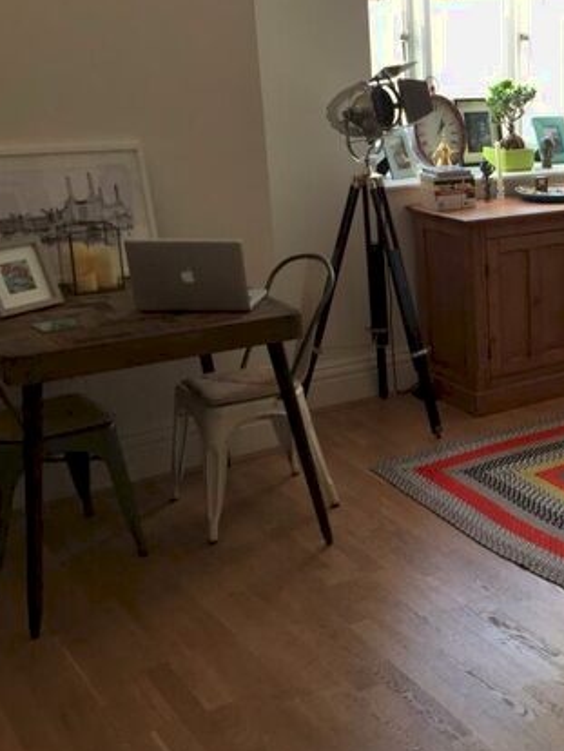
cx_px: 606
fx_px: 1063
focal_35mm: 49
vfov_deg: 38.9
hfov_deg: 27.4
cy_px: 351
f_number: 2.2
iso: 50
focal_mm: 4.15
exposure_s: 1/100
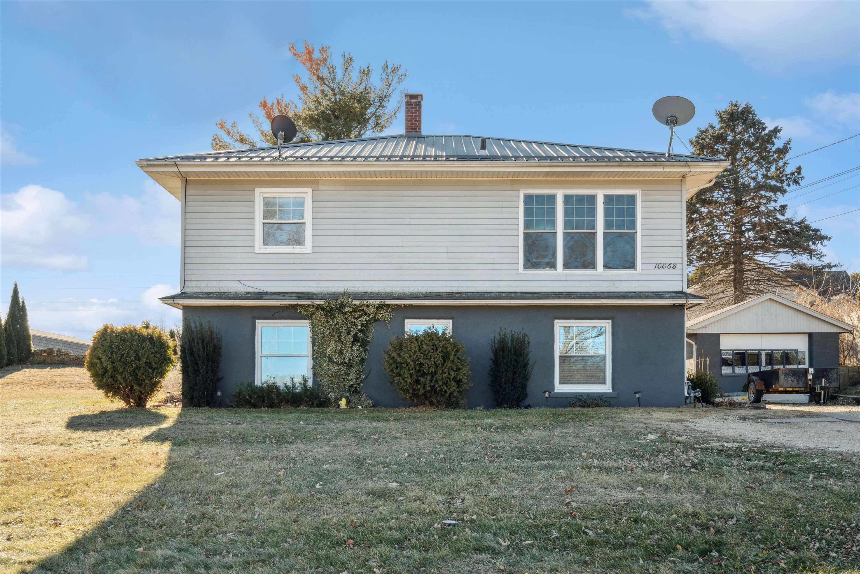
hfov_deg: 54.4
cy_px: 287
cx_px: 430
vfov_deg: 37.9
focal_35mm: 35
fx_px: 836
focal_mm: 35
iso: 800
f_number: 10
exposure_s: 1/640
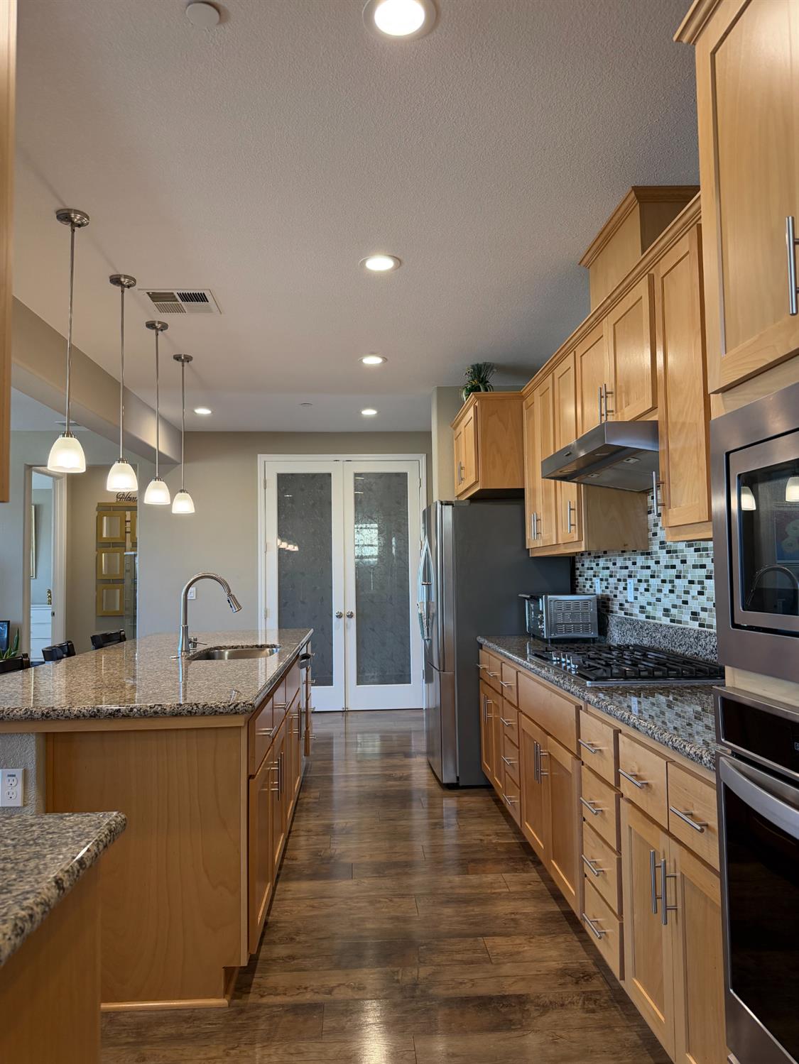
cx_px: 400
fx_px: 738
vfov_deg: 71.6
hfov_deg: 56.8
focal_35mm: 24
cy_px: 532
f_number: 1.78
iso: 250
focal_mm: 6.76
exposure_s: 1/120
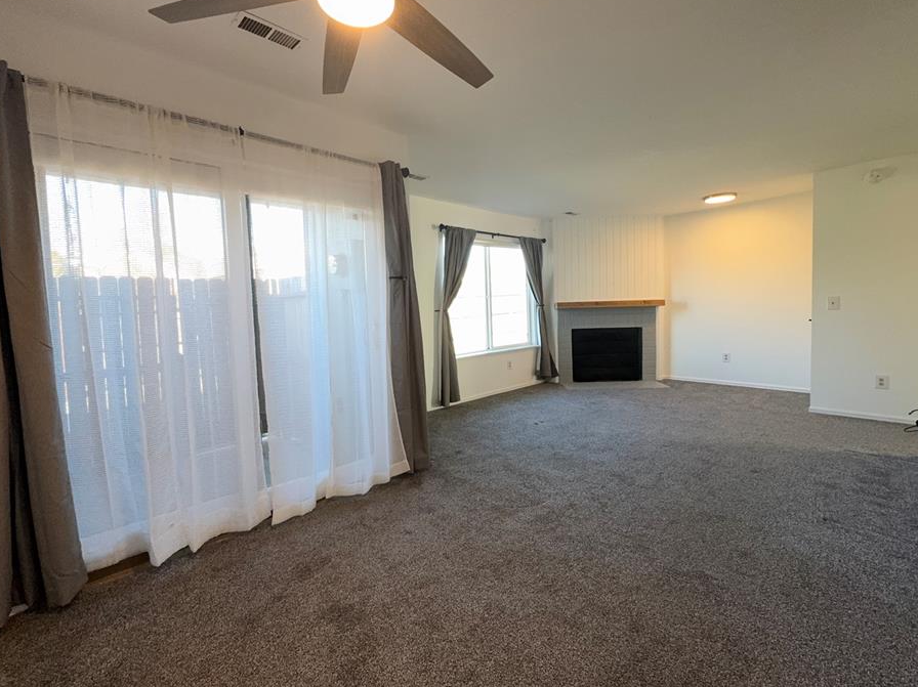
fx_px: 424
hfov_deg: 94.5
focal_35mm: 16
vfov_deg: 78.0
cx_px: 451
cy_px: 328
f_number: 2.2
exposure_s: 1/60
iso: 80
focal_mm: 2.22
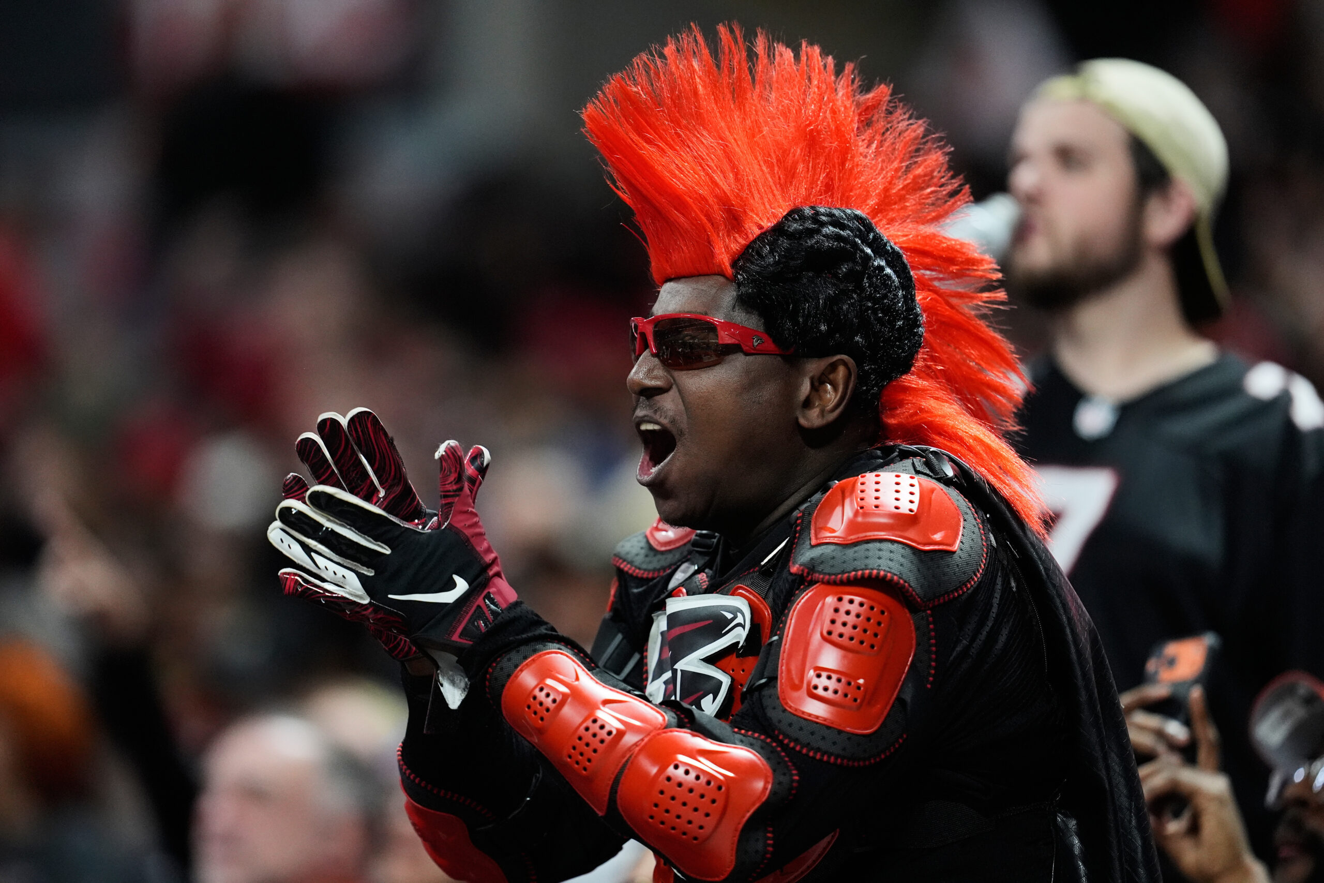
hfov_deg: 5.2
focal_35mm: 400
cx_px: 662
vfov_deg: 3.4
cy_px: 442
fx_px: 14711
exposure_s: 1/2000
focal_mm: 400
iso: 4000
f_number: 2.8
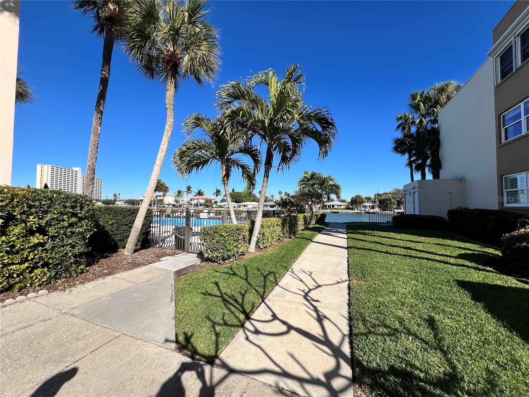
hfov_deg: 106.2
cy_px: 198
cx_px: 264
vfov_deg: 89.9
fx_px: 199
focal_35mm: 13
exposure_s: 1/2016
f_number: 1.8
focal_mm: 1.57
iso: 32
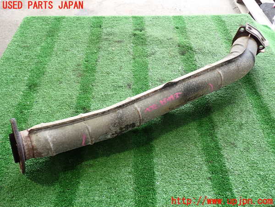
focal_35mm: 30
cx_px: 138
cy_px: 104
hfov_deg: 60.0
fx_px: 238
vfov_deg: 46.8
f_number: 2.3
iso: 200
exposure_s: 1/40
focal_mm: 5.4
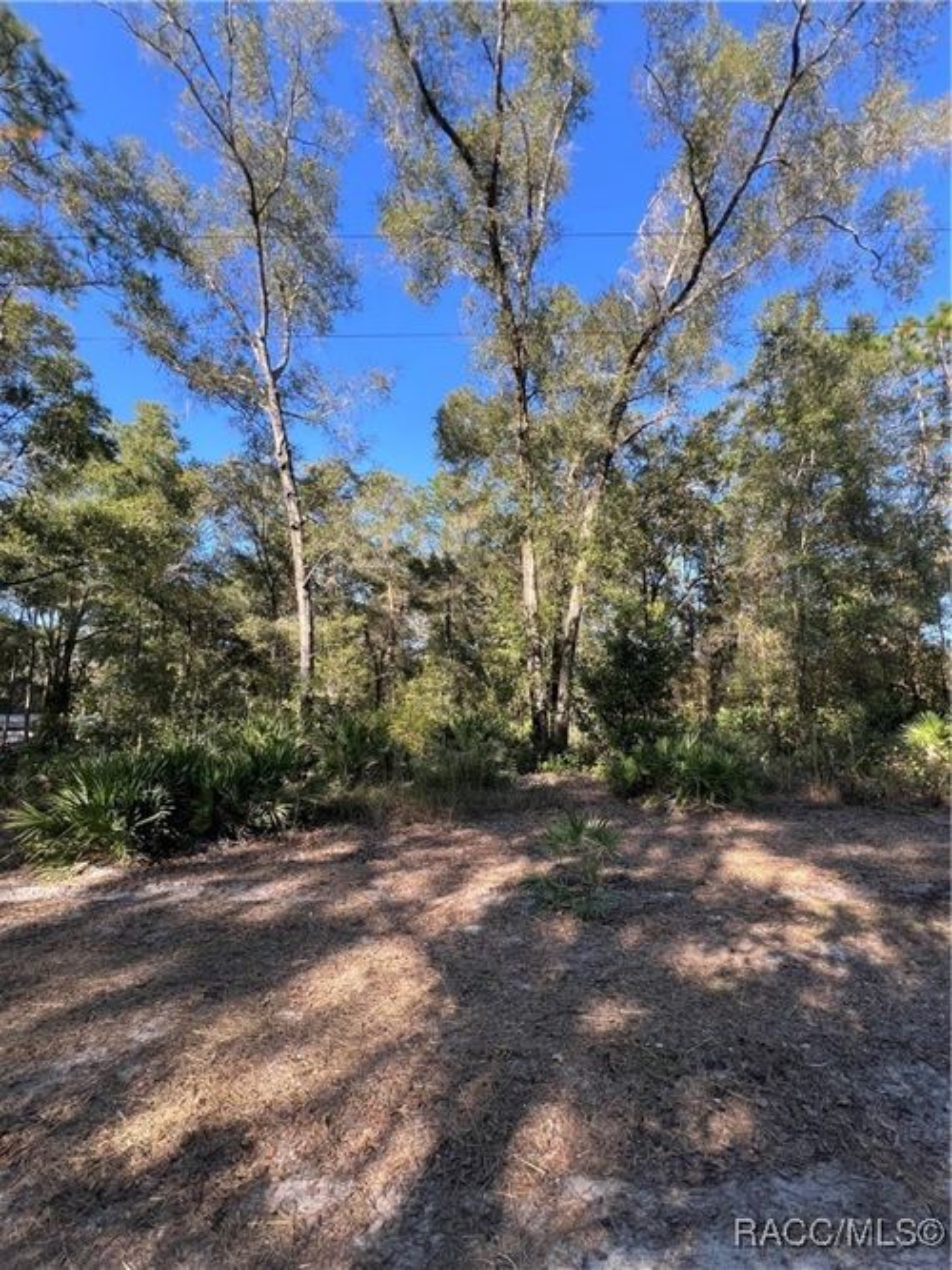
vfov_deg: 106.2
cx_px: 476
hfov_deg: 89.9
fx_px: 477
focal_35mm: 13
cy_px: 635
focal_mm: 1.57
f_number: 1.8
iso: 32
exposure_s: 1/286
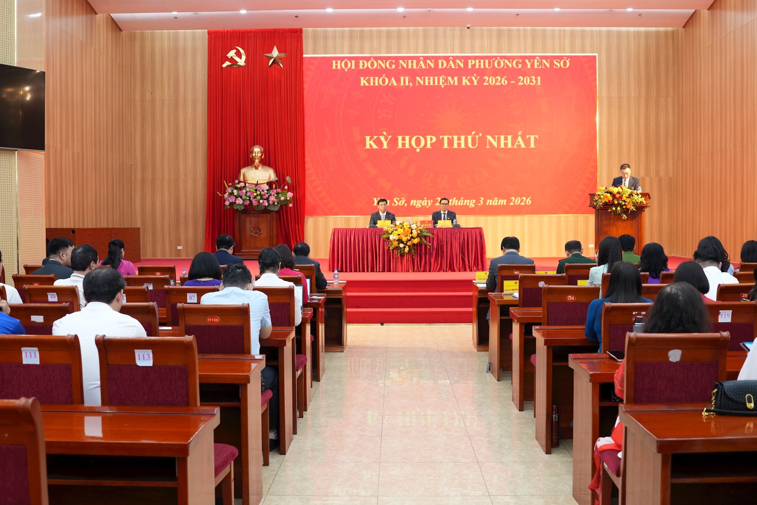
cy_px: 252
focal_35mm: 36
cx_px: 378
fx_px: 757
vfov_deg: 36.9
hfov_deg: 53.1
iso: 640
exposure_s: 1/100
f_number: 2.8
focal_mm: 24
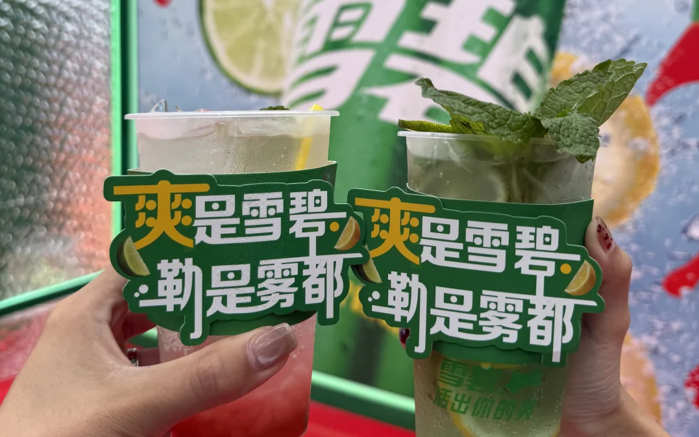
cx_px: 350
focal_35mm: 34
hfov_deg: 56.7
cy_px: 111
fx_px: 648
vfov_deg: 36.4
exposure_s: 1/1437
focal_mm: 6.76
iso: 80
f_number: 1.78
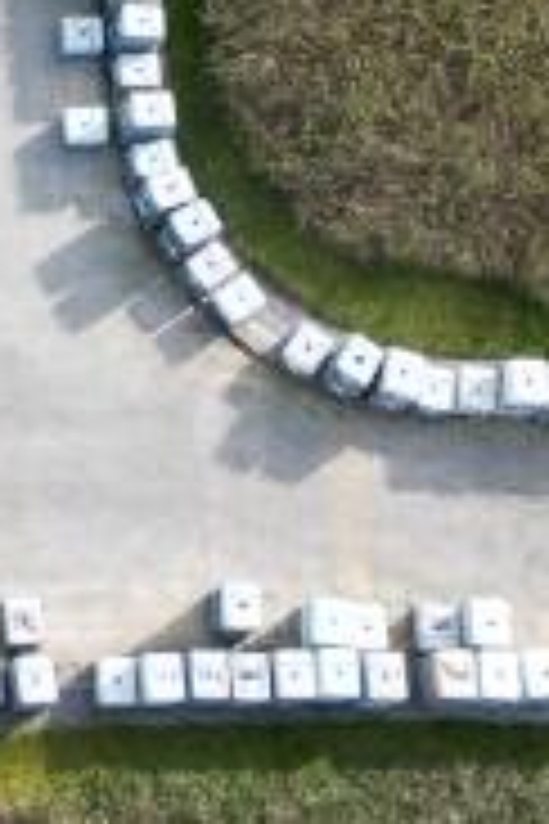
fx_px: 3202
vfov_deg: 14.0
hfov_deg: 9.4
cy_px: -311
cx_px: -418
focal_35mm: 140
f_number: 1.7
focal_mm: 6.72
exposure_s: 1/1500
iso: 200
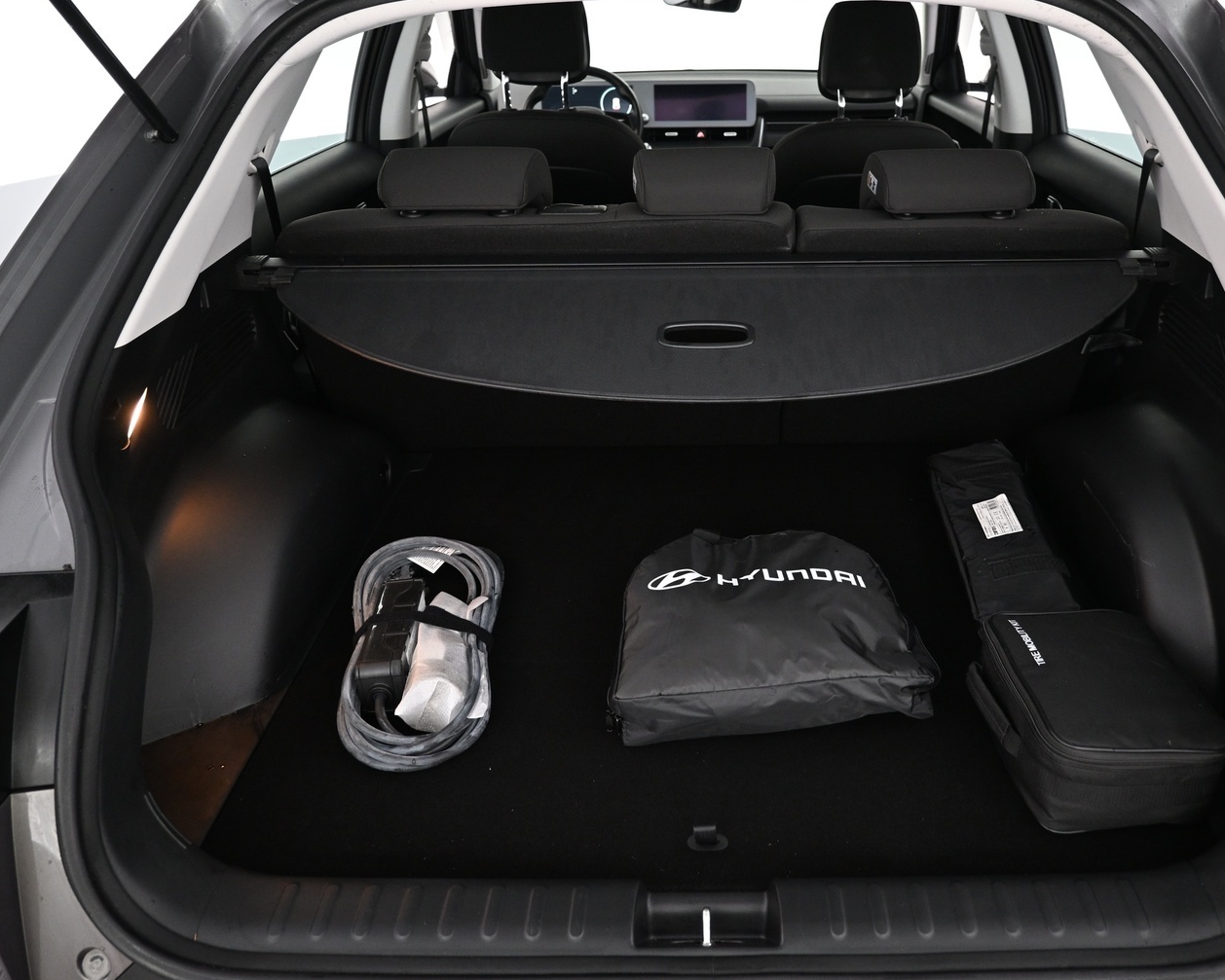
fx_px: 1052
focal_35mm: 29
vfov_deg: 50.0
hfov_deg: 60.1
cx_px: 705
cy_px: 458
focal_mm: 16
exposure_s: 1/25
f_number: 3.5
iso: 1000
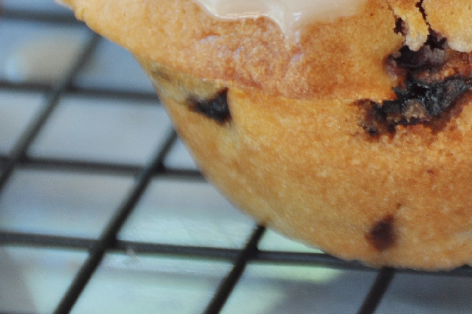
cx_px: 674
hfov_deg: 2.8
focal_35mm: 733
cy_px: -100
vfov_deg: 1.9
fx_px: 9599
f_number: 5.6
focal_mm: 170
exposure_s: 1/25
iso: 200
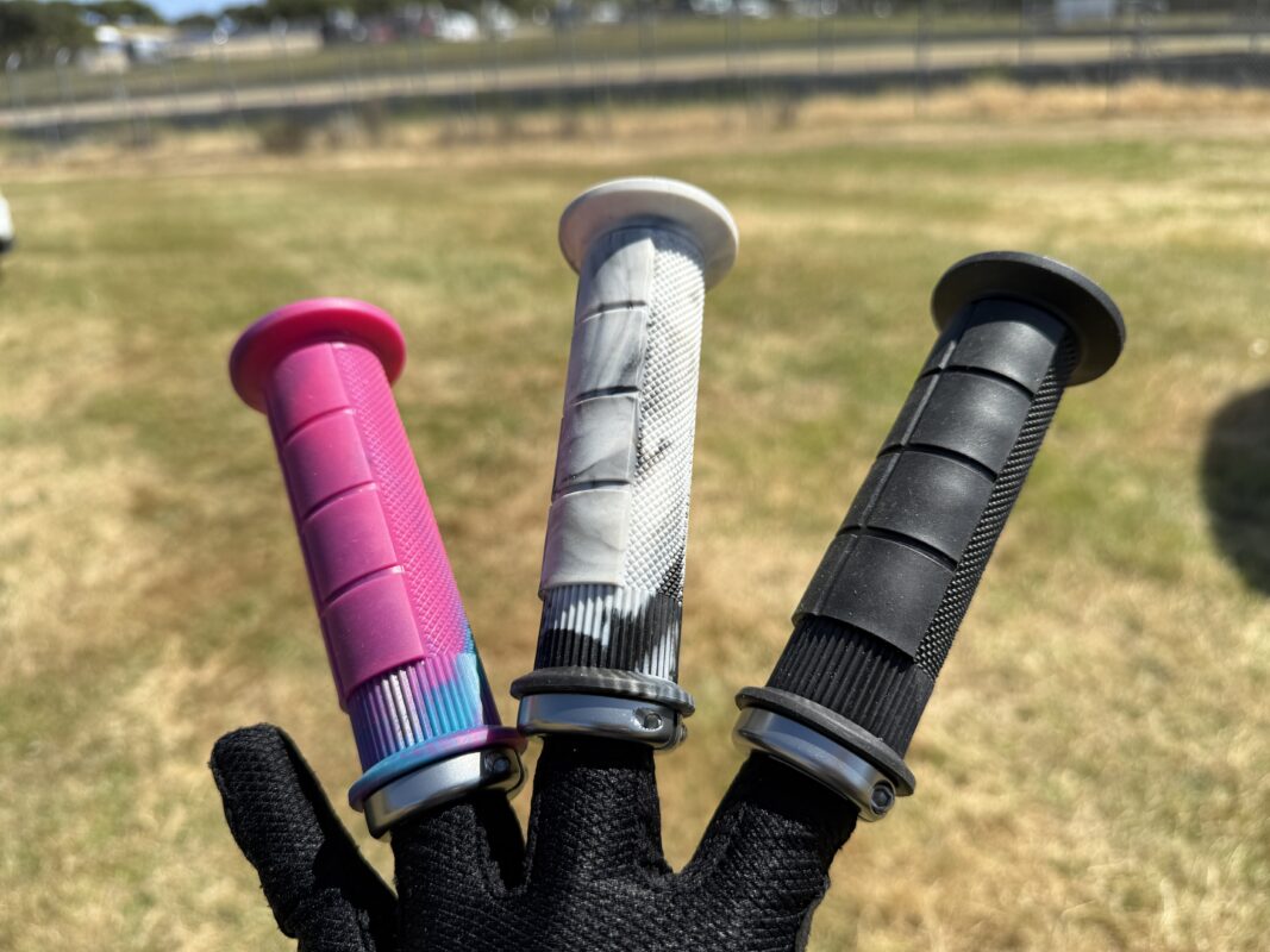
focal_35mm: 24
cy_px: 476
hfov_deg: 71.6
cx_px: 635
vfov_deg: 56.8
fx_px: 880
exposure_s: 1/3425
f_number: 1.78
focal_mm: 6.76
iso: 80
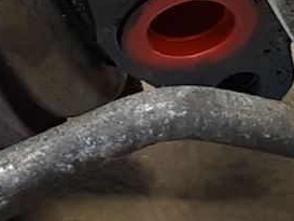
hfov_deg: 10.1
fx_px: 1657
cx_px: 149
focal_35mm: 195
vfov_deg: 7.5
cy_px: -54
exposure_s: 1/50
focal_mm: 3.93
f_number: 1.7
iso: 64
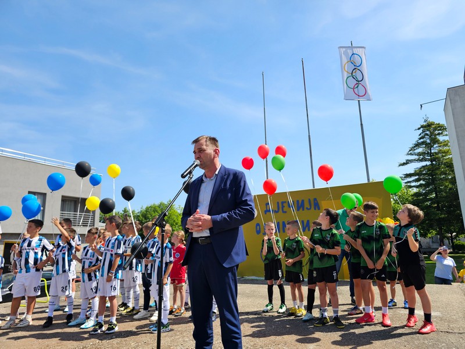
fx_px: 309
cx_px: 232
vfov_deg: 58.9
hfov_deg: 73.9
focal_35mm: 23
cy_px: 174
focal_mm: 6.3
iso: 10
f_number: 1.7
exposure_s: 1/449
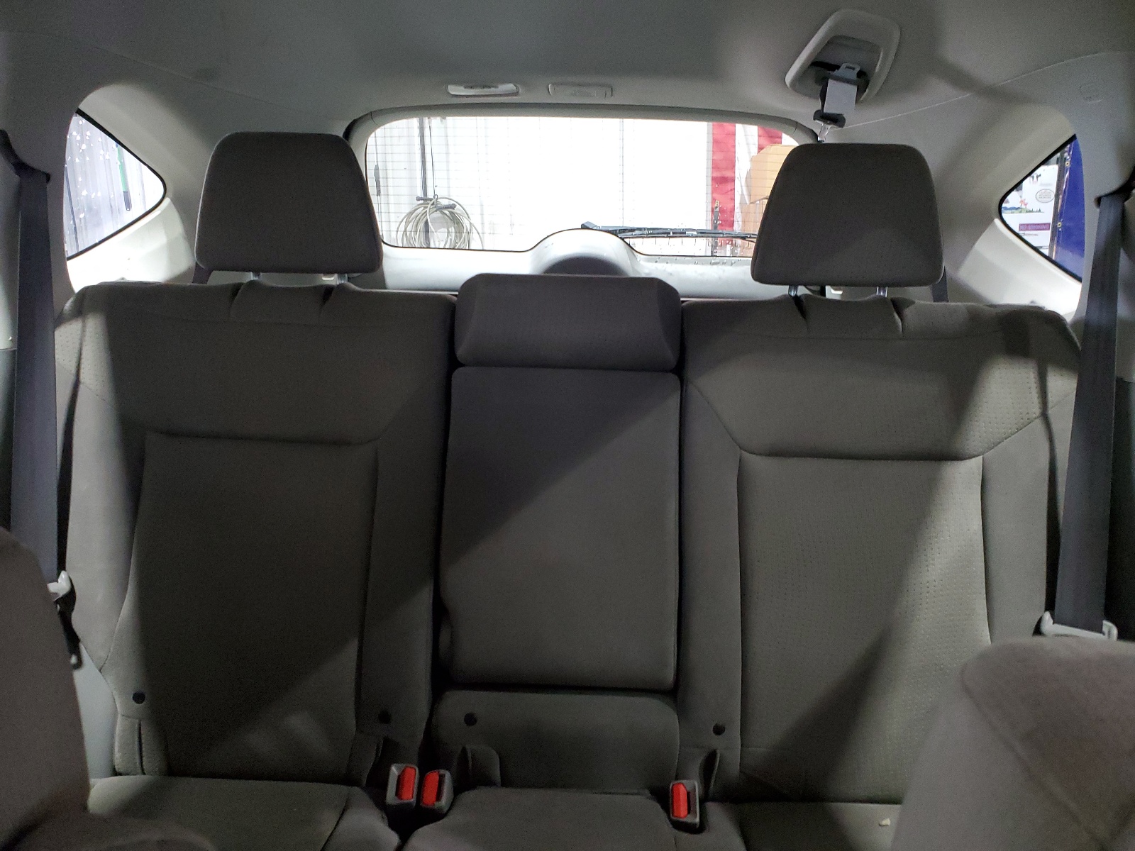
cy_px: 426
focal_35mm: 26
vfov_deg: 53.1
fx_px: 852
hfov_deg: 67.3
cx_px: 568
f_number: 1.5
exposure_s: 1/15
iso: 422
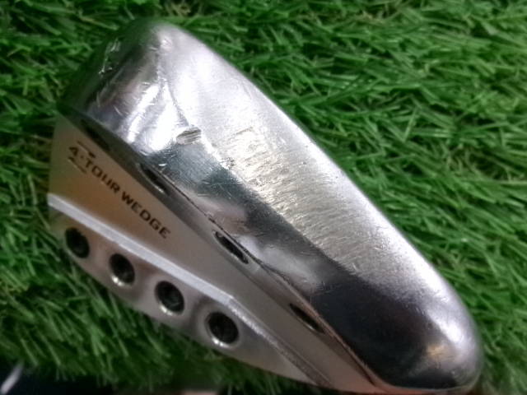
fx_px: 426
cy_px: 198
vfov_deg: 49.7
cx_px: 264
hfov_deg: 63.4
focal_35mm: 28
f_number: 3.9
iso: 800
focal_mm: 5.1
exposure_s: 1/70
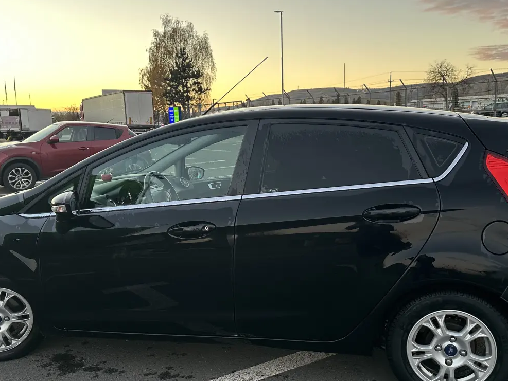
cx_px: 258
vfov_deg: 40.7
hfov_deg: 52.6
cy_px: 209
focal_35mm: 35
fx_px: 514
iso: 125
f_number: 1.78
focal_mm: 6.86
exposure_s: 1/121
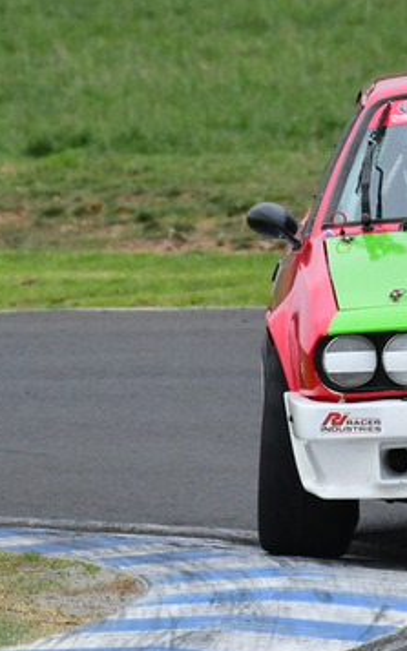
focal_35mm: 1713
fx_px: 30413
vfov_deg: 1.2
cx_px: 484
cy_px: 222
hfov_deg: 0.8
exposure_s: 1/640
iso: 1250
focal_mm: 500
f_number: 11
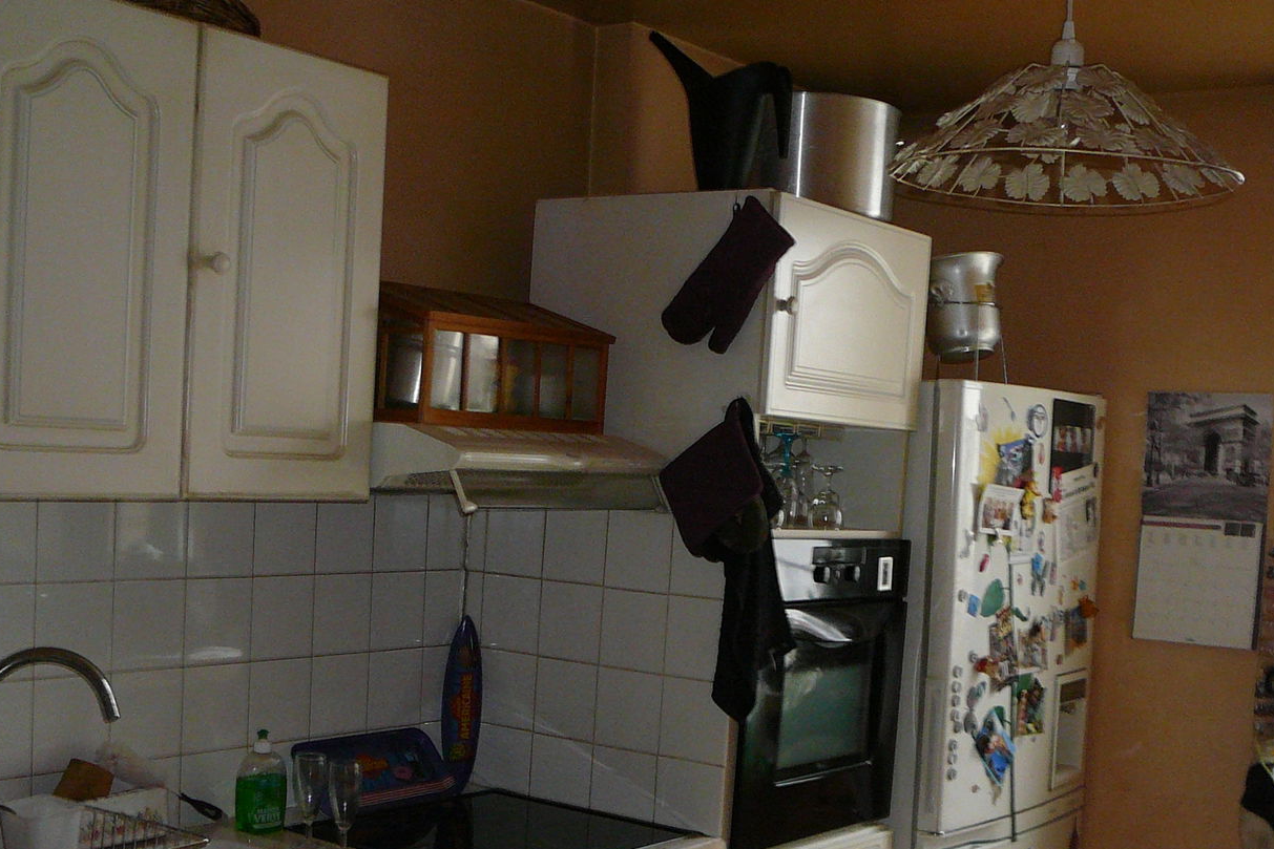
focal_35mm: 48
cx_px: 608
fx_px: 1699
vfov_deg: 27.9
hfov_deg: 41.1
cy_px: 571
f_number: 2.8
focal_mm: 5.2
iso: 200
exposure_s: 1/30
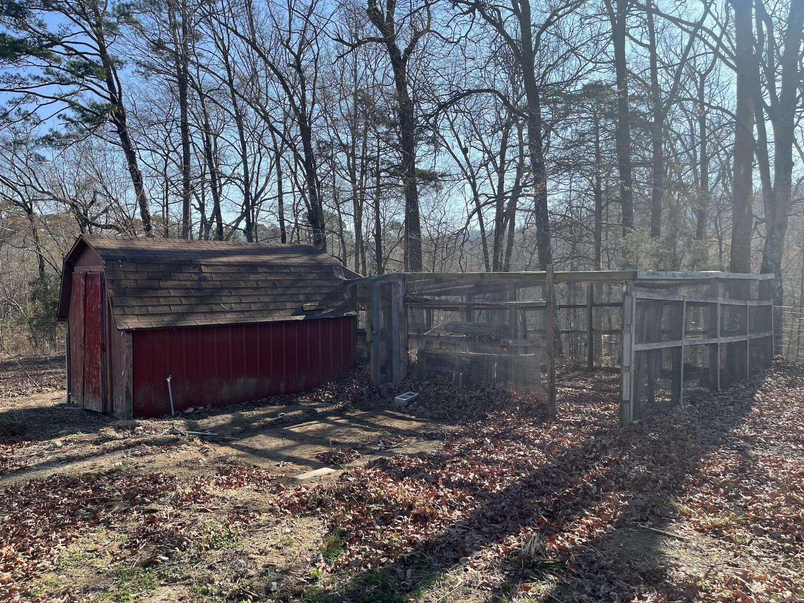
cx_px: 402
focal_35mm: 26
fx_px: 604
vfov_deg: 53.1
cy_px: 302
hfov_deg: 67.3
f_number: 1.6
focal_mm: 5.1
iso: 50
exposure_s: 1/1266
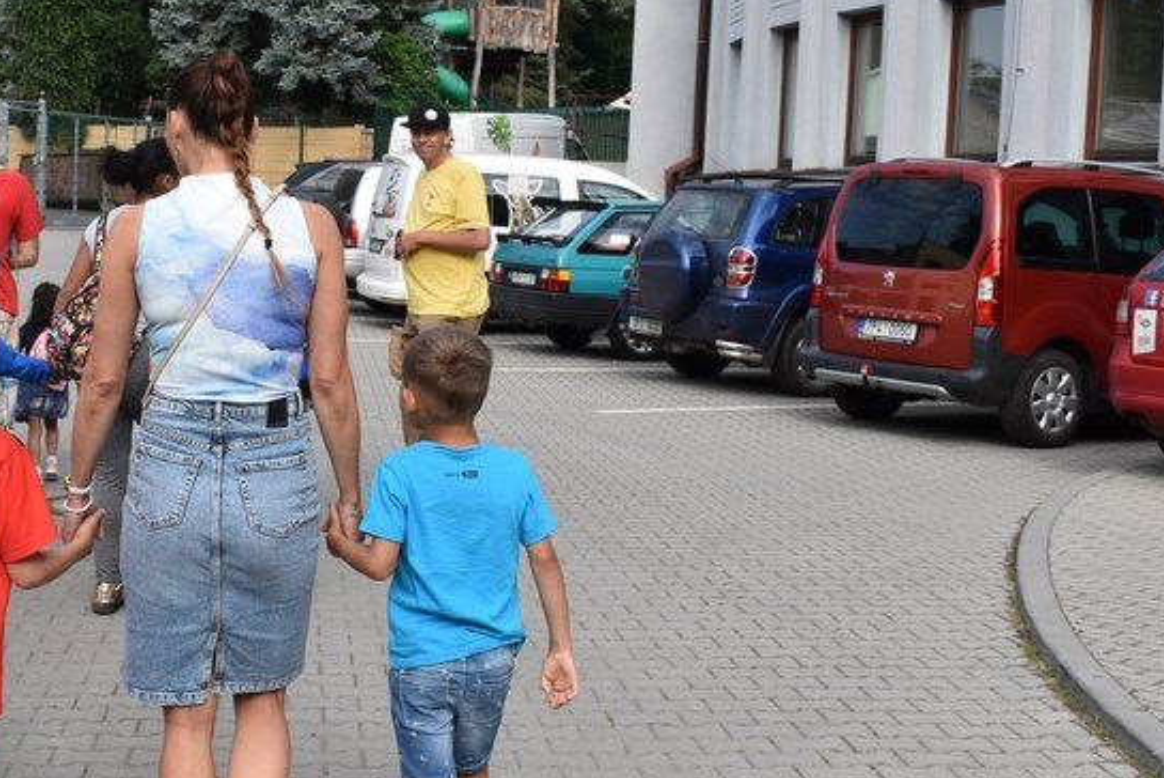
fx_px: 2006
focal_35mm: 62
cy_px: 332
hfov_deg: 31.7
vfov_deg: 21.9
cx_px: 284
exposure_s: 1/320
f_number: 8
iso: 200
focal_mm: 22
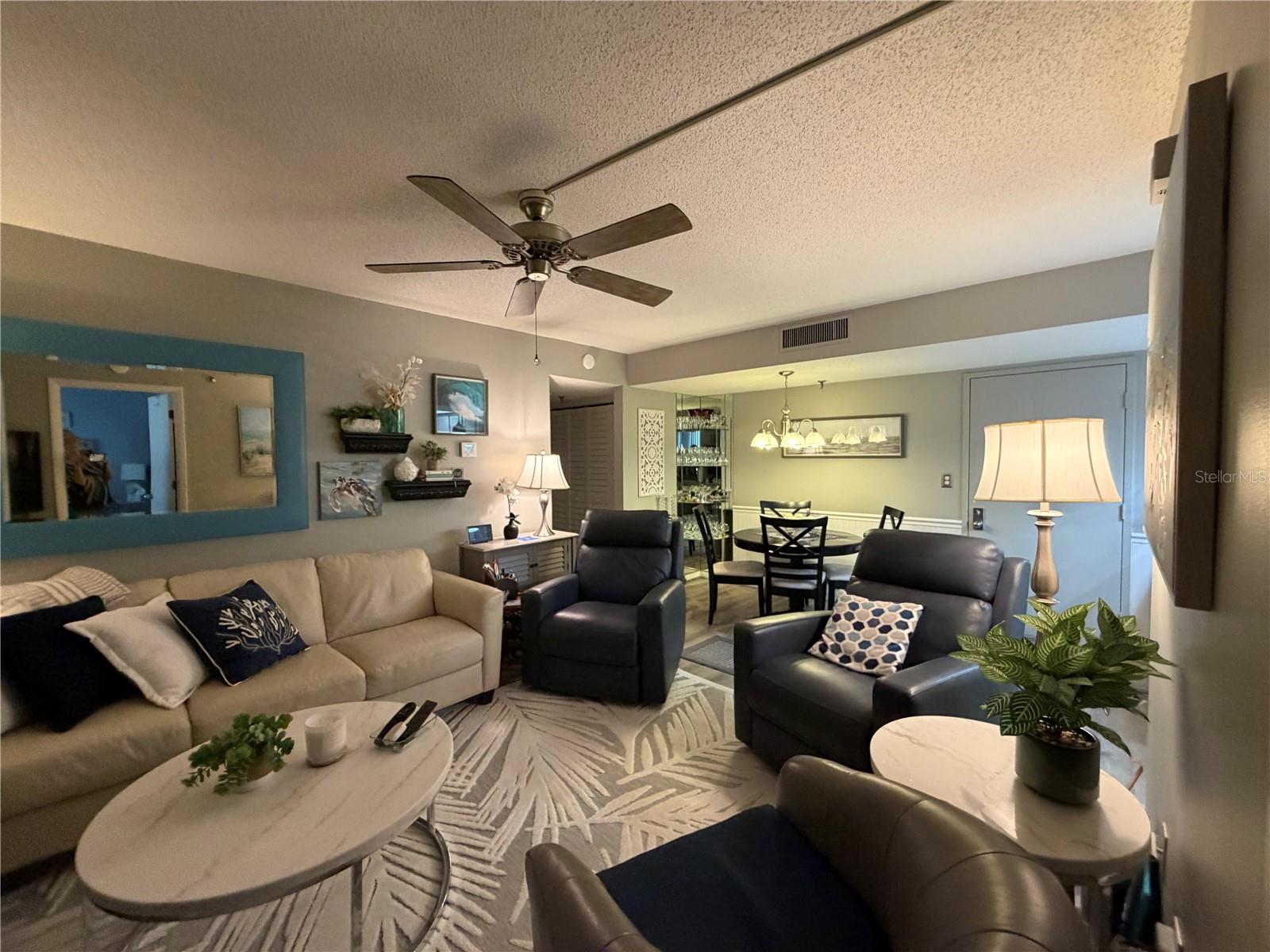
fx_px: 514
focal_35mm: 14
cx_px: 635
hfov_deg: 102.1
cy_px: 476
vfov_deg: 85.7
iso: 400
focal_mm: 2.22
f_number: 2.2
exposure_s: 1/60
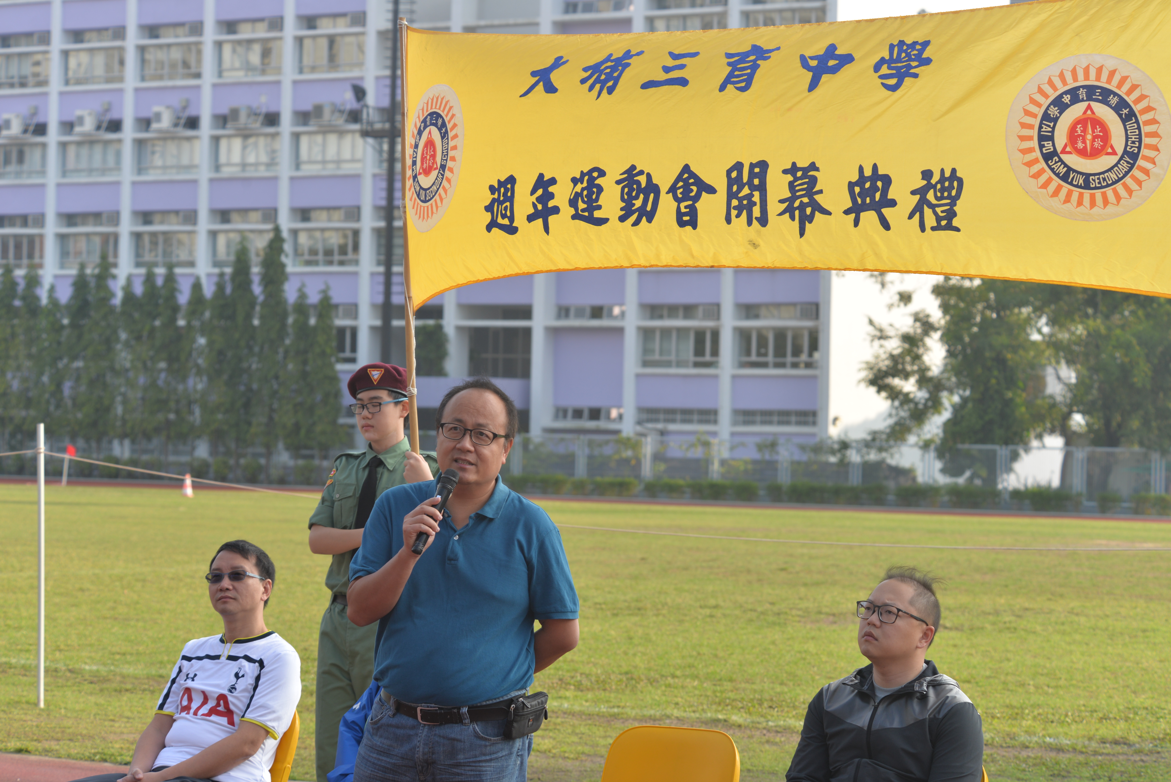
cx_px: 586
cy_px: 391
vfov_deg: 11.8
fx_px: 3774
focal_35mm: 116
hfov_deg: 17.6
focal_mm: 116
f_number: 8
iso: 200
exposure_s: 1/200
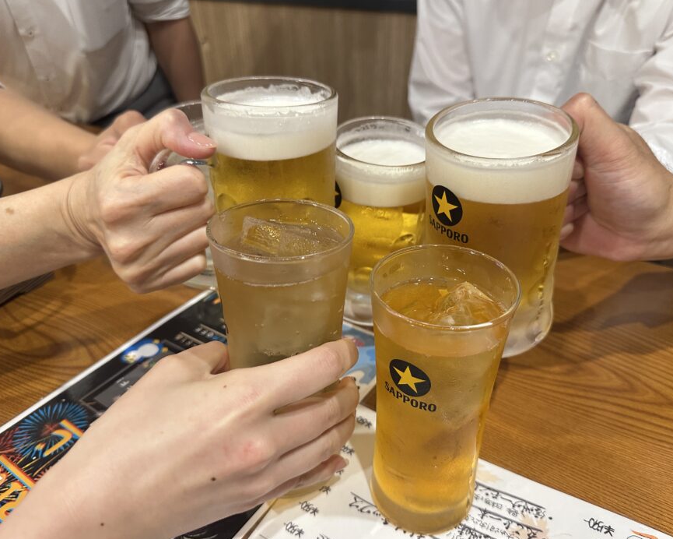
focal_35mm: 26
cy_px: 274
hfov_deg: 66.0
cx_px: 355
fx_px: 518
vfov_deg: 54.9
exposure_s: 1/60
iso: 250
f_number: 1.78
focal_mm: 6.86
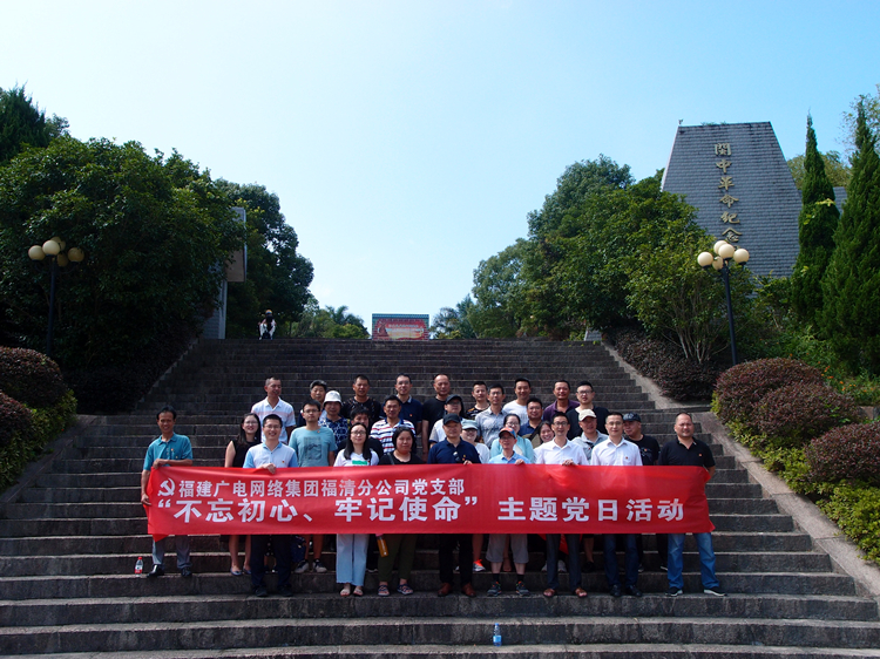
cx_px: 440
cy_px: 330
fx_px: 762
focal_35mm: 30
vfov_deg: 46.8
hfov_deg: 60.0
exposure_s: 1/500
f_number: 3.2
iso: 100
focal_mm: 6.48
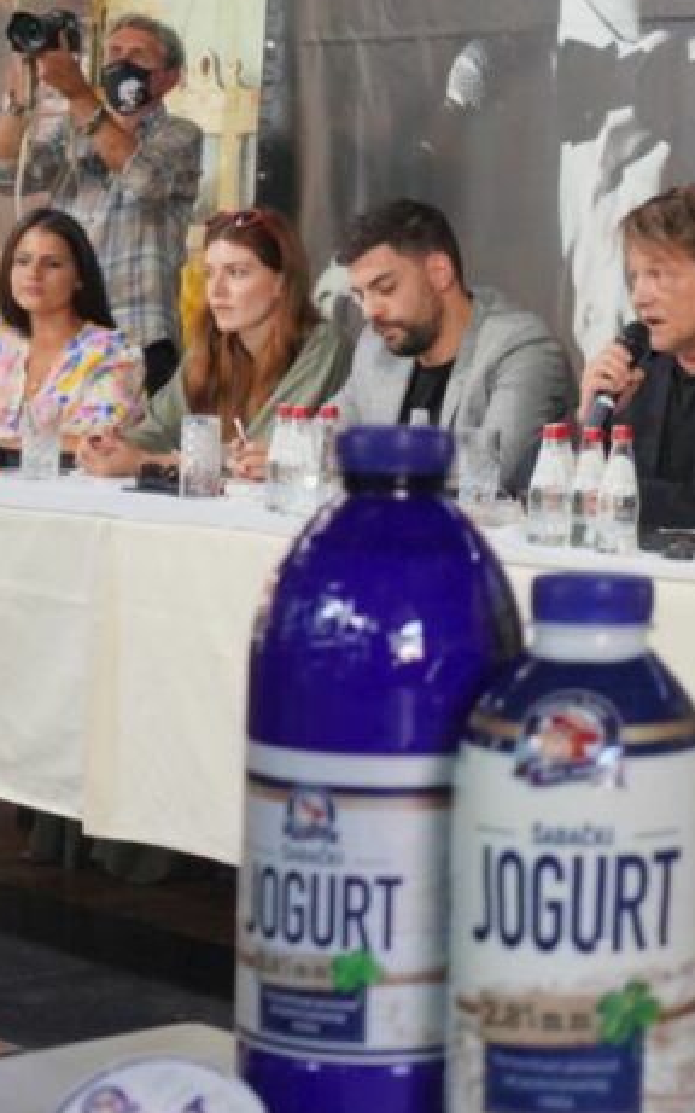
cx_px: 1021
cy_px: 478
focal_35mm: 86
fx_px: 2607
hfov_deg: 14.3
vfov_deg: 24.1
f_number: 9
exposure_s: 1/100
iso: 2500
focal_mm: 38
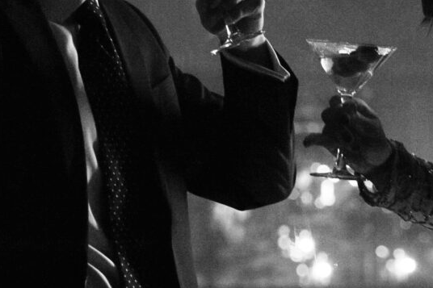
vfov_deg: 6.5
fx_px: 2549
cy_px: 73
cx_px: 362
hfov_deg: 9.7
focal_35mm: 212
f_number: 4.5
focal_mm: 70
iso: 5000
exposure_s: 1/60
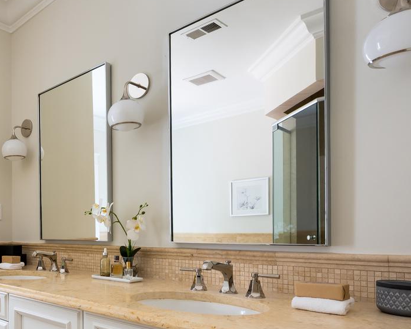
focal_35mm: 30
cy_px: 227
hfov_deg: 52.8
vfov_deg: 47.5
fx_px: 364
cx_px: 53
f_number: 10
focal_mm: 15.5
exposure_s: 1/6
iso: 800
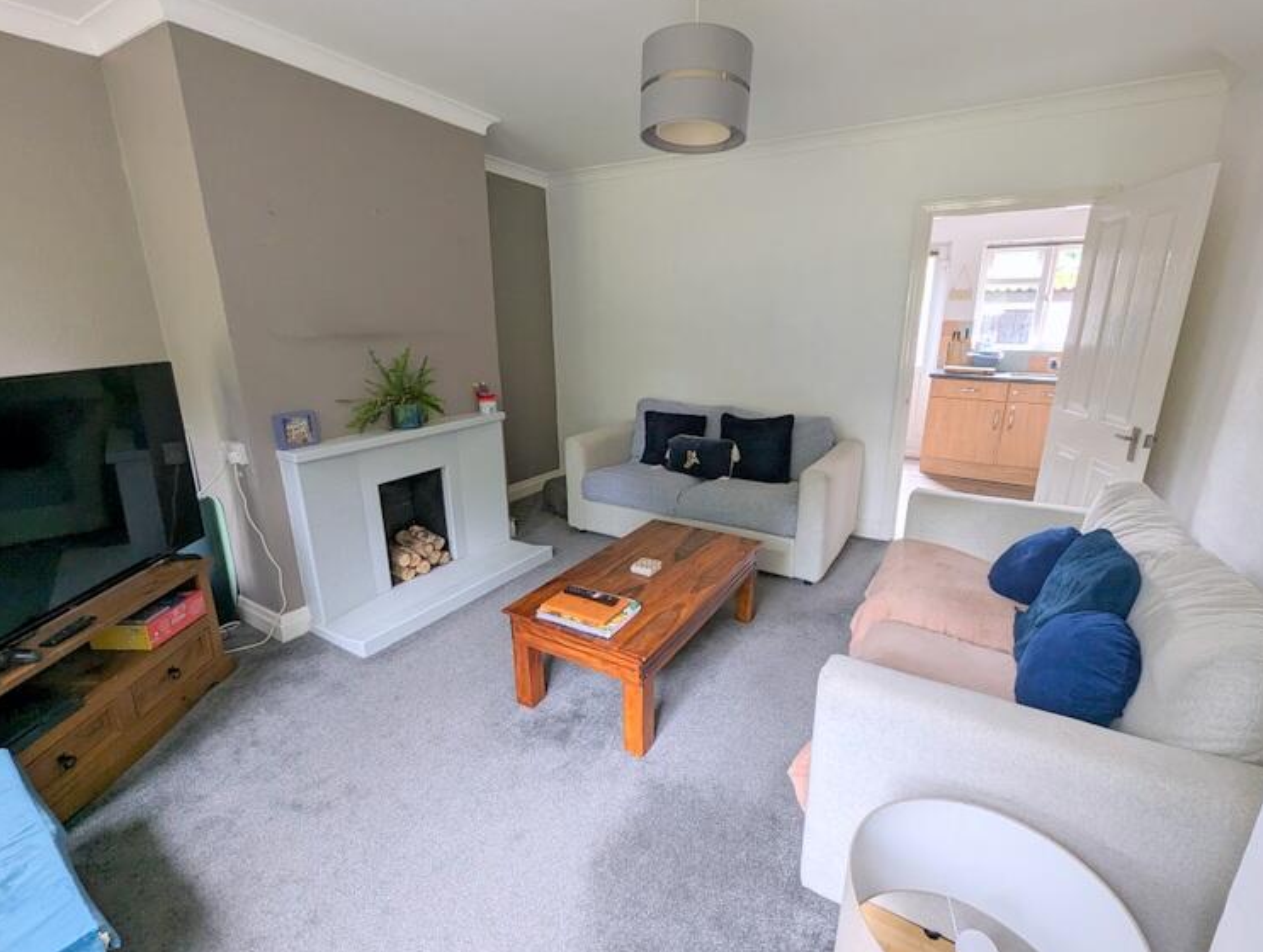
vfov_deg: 85.9
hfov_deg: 101.9
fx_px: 512
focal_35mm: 14
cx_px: 648
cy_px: 473
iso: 79
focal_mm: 1.95
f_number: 2.2
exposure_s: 1/23.8
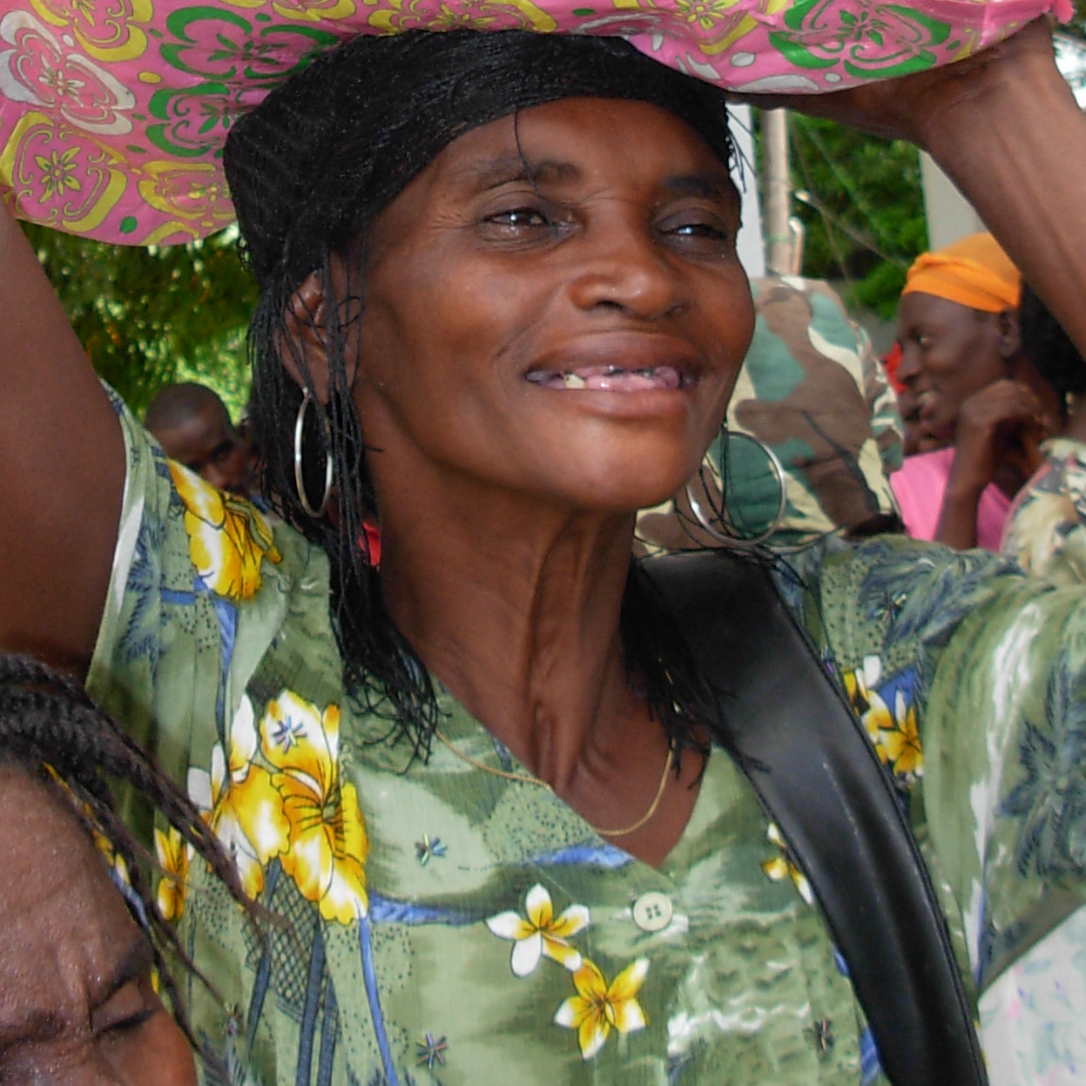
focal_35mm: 98
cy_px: -40
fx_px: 3478
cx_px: 343
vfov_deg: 17.3
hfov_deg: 17.7
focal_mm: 7.5
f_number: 3.1
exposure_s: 1/332
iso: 79
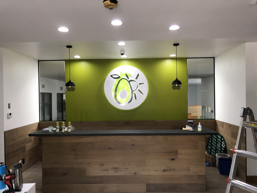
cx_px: 128
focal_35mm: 28
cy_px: 96
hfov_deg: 63.4
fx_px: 208
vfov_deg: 49.7
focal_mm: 4
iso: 40
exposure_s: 1/30
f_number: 1.8
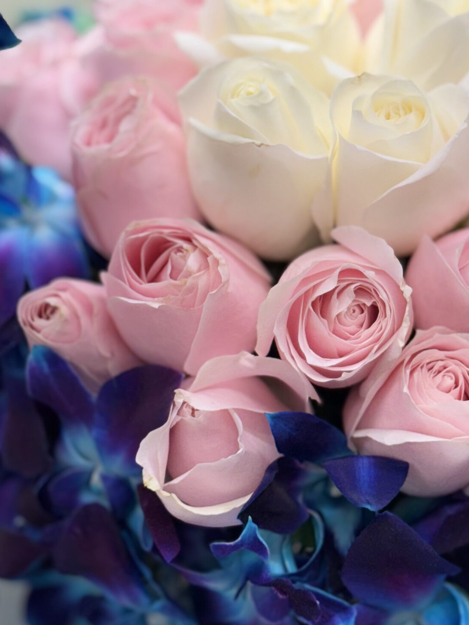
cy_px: 155
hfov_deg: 17.5
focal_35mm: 84
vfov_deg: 23.1
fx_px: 1518
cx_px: 326
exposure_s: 1/121
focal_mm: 6.76
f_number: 1.78
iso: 50
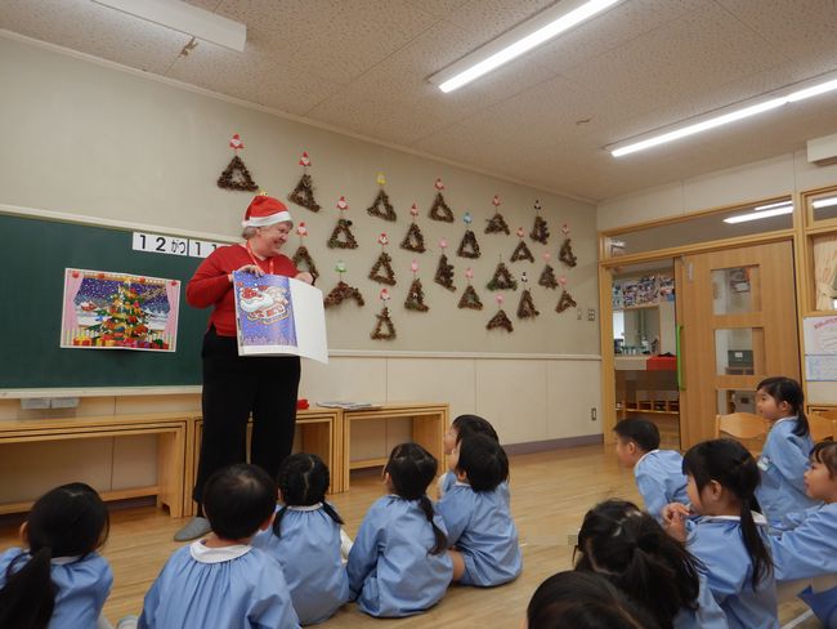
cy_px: 314
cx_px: 418
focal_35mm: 24
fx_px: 581
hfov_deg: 71.6
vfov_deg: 56.8
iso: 125
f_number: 2.8
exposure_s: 1/60
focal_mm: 4.3
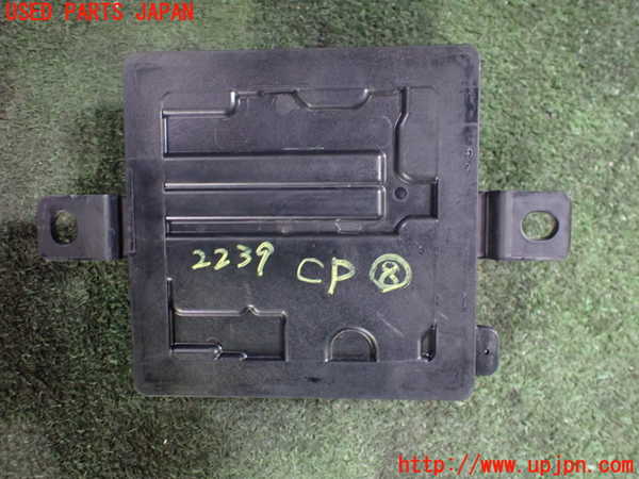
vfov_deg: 46.8
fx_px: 554
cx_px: 320
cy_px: 240
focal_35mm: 30
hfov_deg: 60.0
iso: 800
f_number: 2.3
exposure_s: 1/40
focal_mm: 5.4
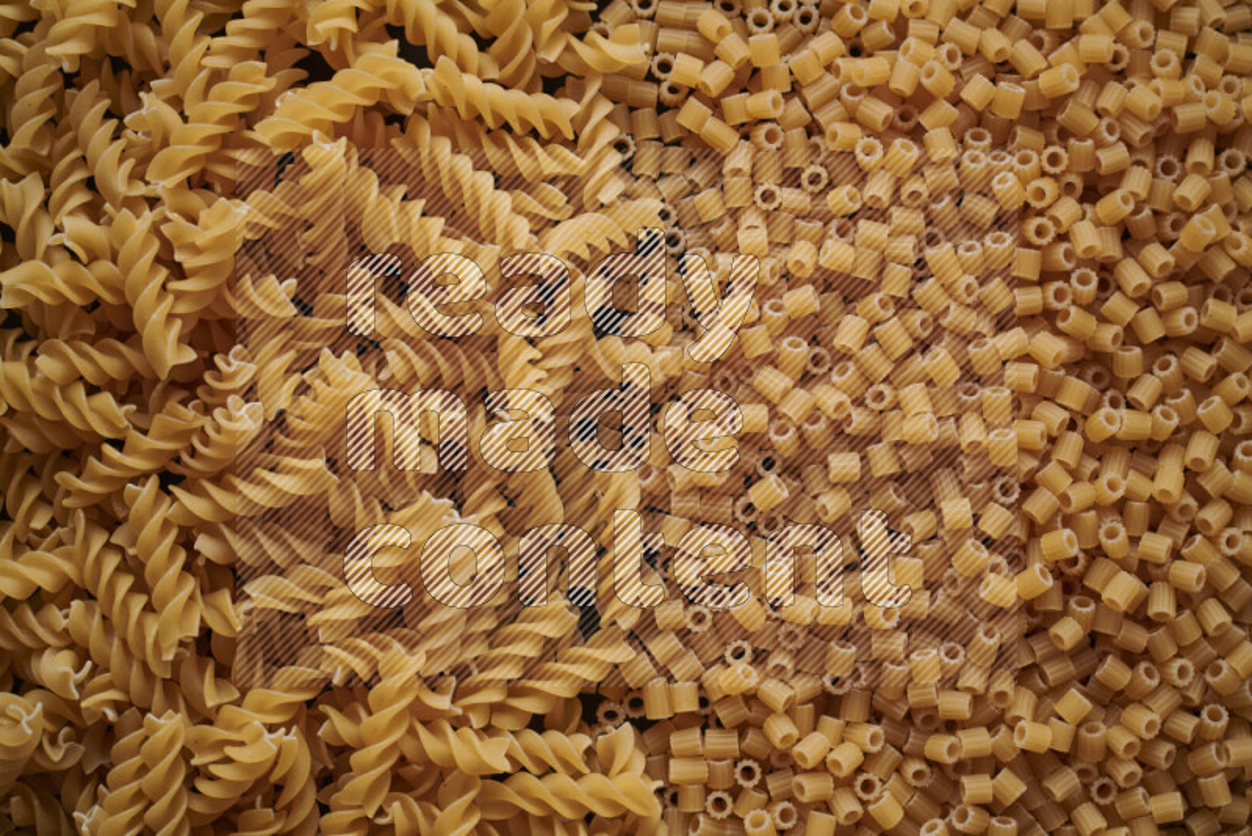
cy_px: 418
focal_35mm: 50
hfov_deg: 39.6
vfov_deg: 27.0
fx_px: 1739
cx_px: 626
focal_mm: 50
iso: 160
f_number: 8
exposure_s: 1/100
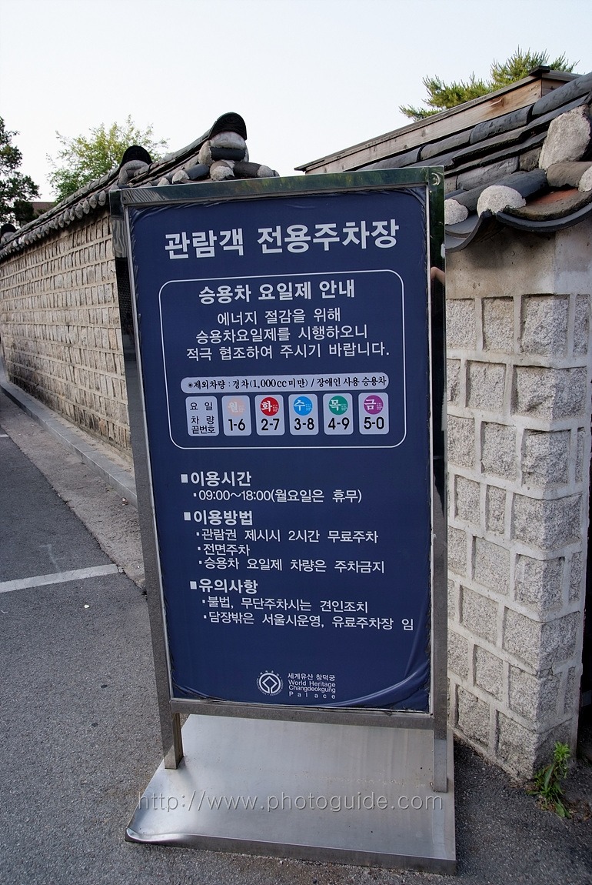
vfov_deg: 63.6
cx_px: 296
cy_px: 442
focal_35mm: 29
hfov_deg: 45.1
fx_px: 713
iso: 125
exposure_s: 1/80
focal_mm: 19
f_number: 5.6
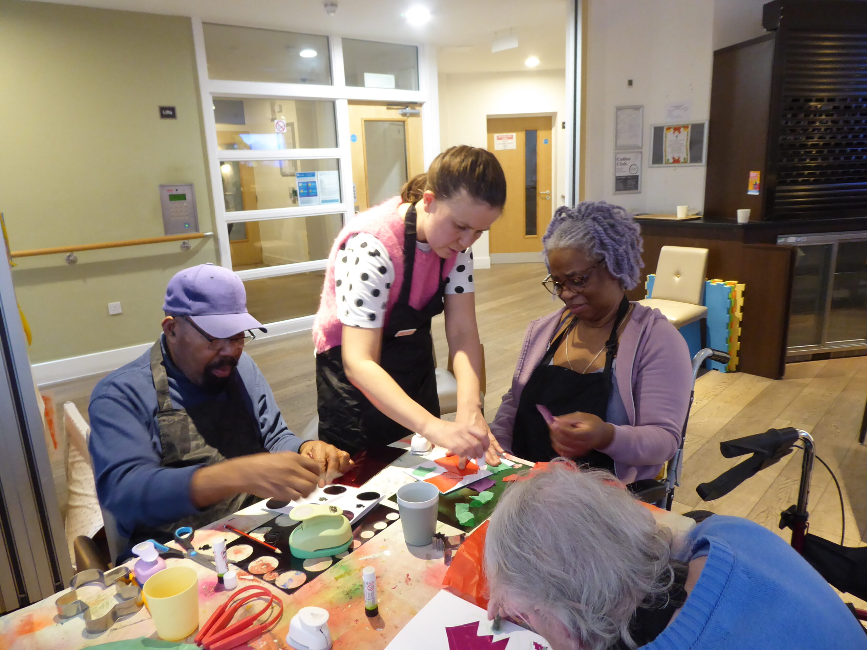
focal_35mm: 25
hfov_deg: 69.4
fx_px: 626
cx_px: 434
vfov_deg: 54.9
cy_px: 325
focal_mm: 4.3
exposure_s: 1/8
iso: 400
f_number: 3.3
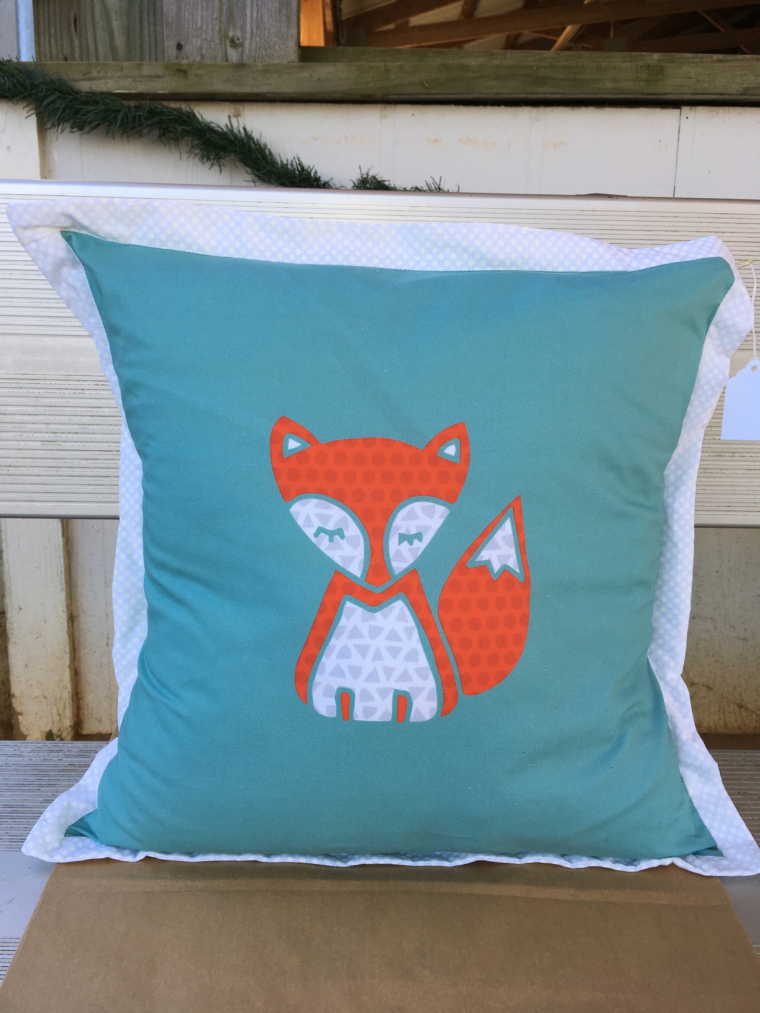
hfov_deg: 48.2
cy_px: 506
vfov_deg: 61.7
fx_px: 849
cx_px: 380
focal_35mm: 29
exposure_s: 1/242
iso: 25
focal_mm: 4.15
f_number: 2.2
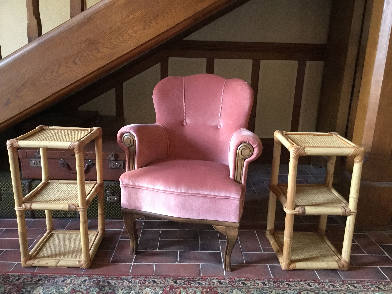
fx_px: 351
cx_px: 196
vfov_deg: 45.4
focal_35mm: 31
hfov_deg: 58.4
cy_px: 147
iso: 250
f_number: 2.4
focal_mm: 3.3
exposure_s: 1/17
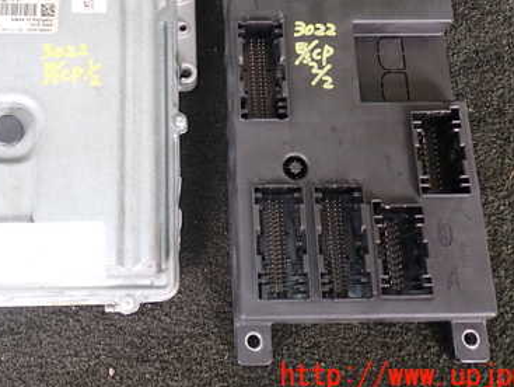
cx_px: 176
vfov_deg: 29.1
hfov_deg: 38.5
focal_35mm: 49
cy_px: 79
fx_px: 728
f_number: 2.3
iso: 200
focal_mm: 5.4
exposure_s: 1/30
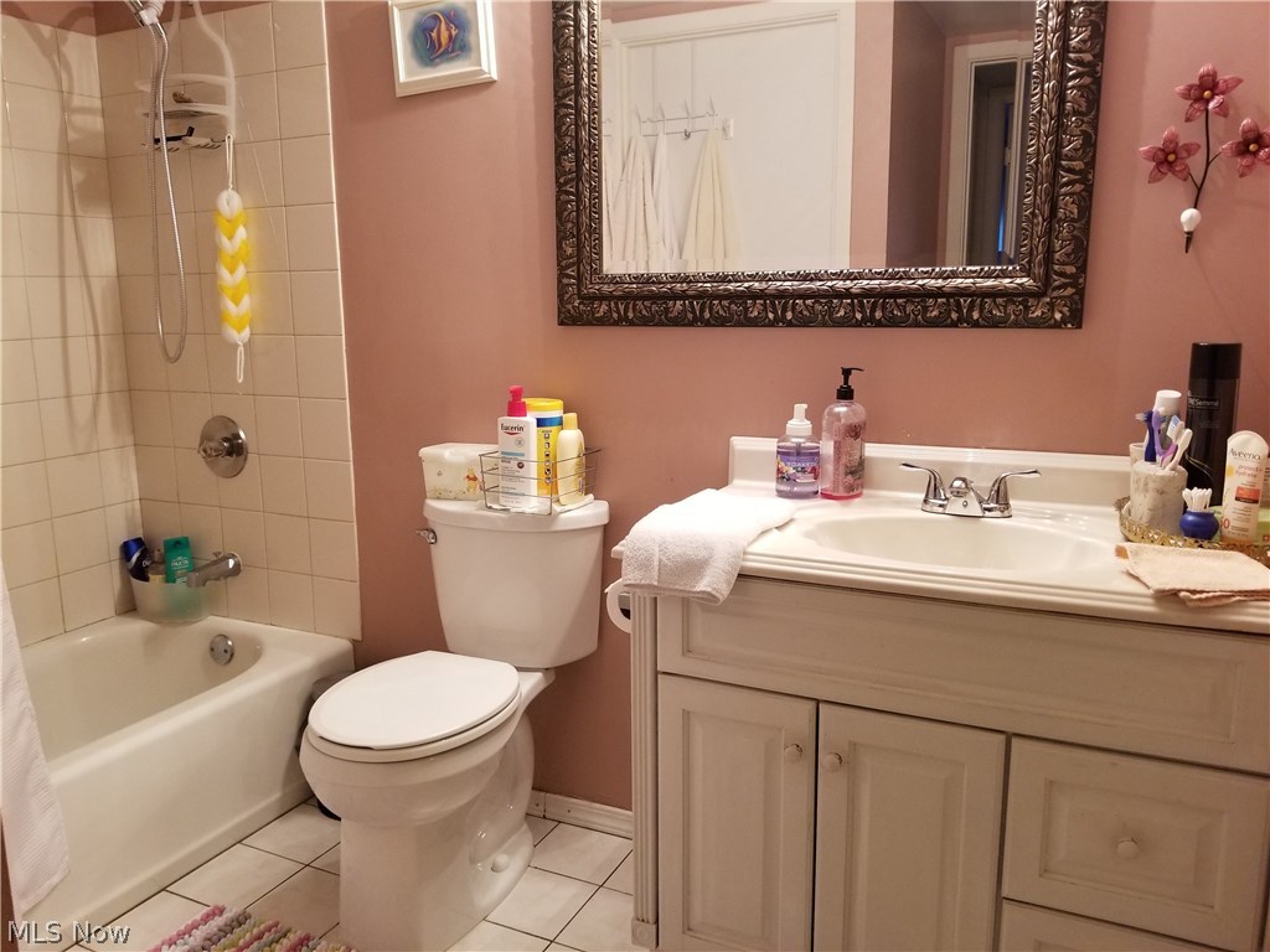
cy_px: 476
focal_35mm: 26
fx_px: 954
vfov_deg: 53.1
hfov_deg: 67.3
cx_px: 635
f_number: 1.7
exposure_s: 1/40
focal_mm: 4.25
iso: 200
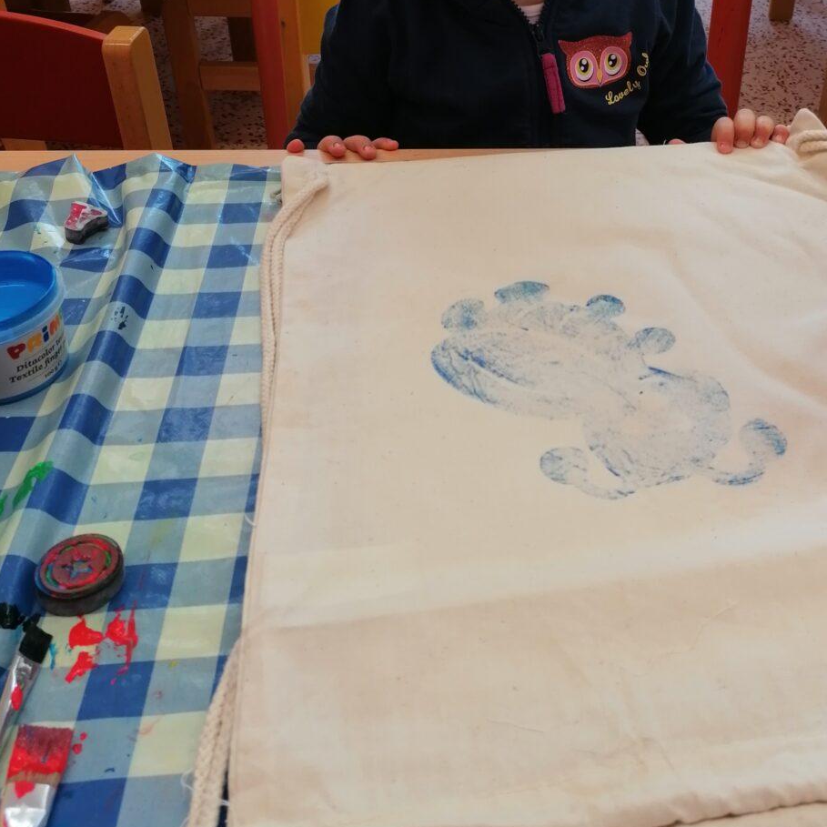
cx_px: 543
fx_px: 1135
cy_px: 193
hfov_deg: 39.6
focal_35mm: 42
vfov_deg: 38.8
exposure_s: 1/50
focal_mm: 4.75
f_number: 1.8
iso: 50
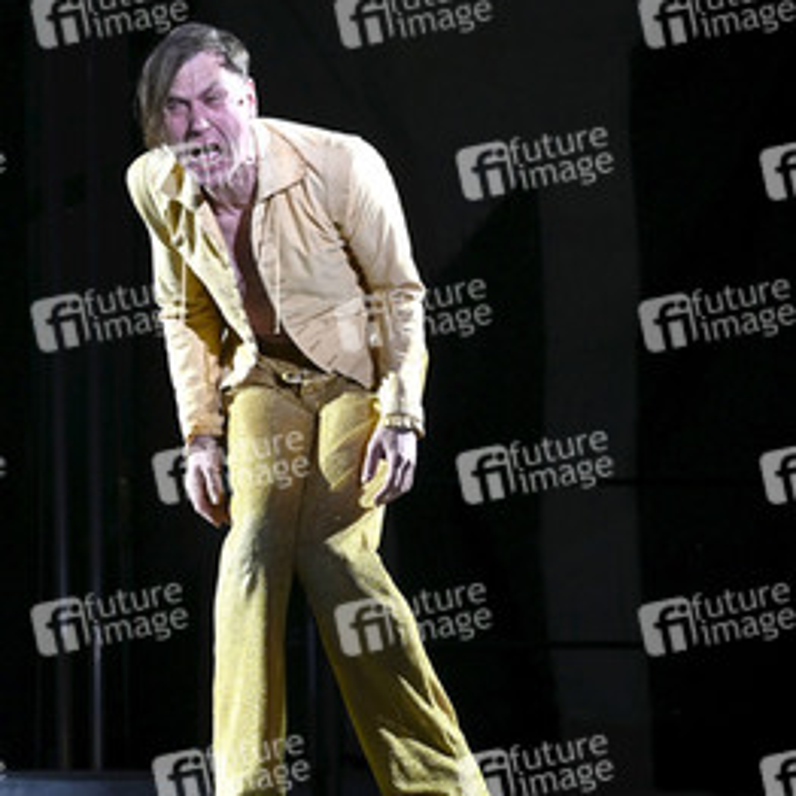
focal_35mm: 139
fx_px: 3616
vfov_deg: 12.6
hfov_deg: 12.5
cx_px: 150
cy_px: 392
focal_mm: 95
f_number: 6.3
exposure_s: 1/60
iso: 1000
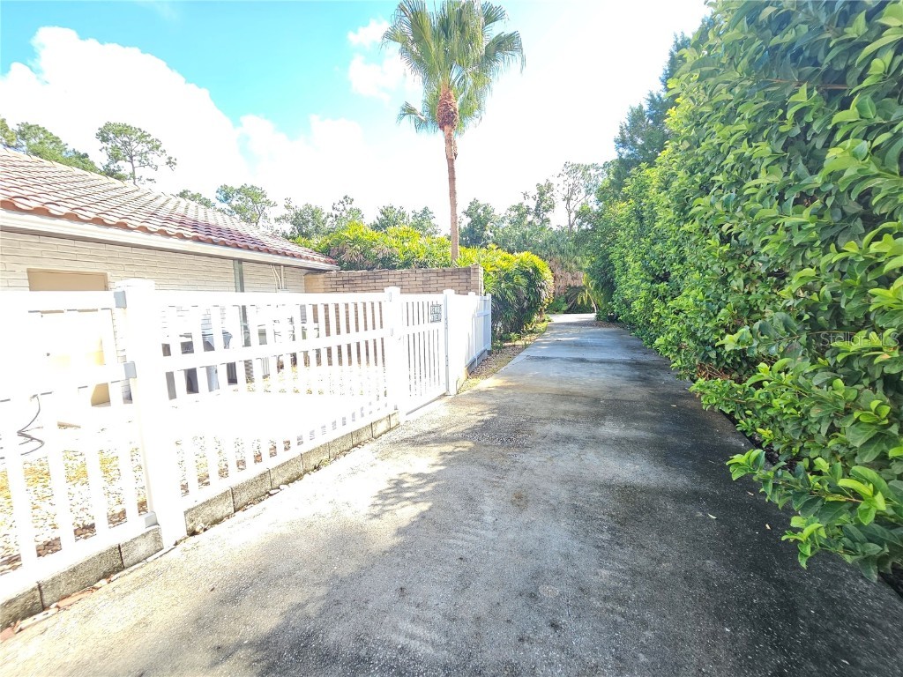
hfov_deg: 106.2
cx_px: 452
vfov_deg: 89.9
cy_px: 338
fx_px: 339
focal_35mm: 13
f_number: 2.2
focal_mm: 2.2
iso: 50
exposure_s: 1/271
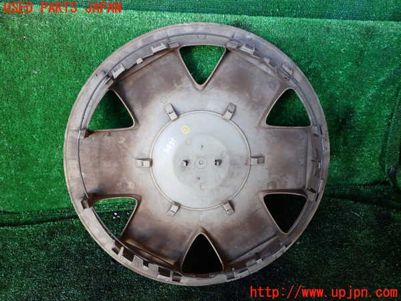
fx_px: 348
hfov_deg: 60.0
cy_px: 150
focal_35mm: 30
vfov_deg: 46.8
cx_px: 200
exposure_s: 1/40
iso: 200
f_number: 2.3
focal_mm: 5.4
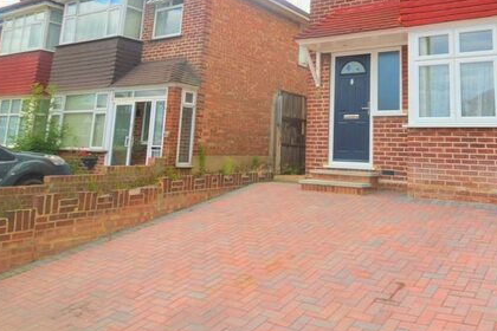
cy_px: 72
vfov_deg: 41.9
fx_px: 414
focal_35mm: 30
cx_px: 322
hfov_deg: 60.8
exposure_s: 1/200
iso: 100
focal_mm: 12
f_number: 8
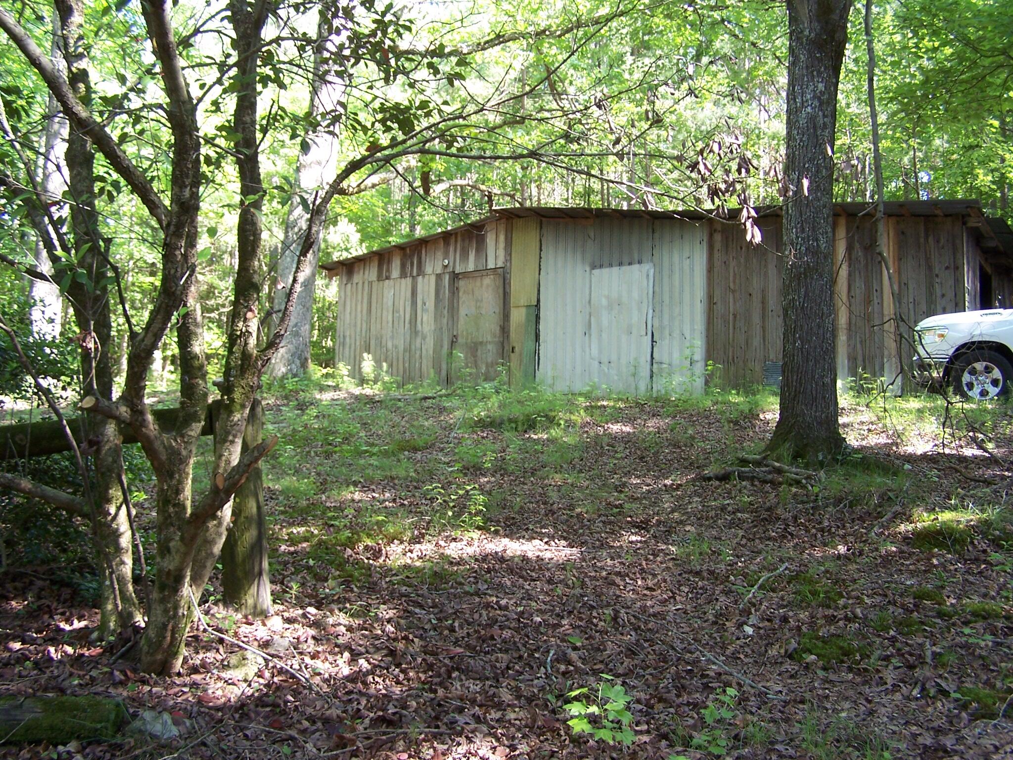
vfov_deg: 37.7
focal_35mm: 38
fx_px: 1112
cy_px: 380
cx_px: 506
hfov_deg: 49.0
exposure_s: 1/30
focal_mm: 6.3
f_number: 2.8
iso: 80
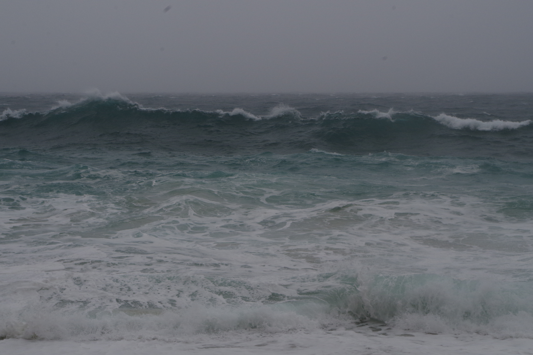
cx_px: 266
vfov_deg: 16.7
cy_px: 178
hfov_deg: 24.8
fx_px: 1214
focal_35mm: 82
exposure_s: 1/160
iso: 400
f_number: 11
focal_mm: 55
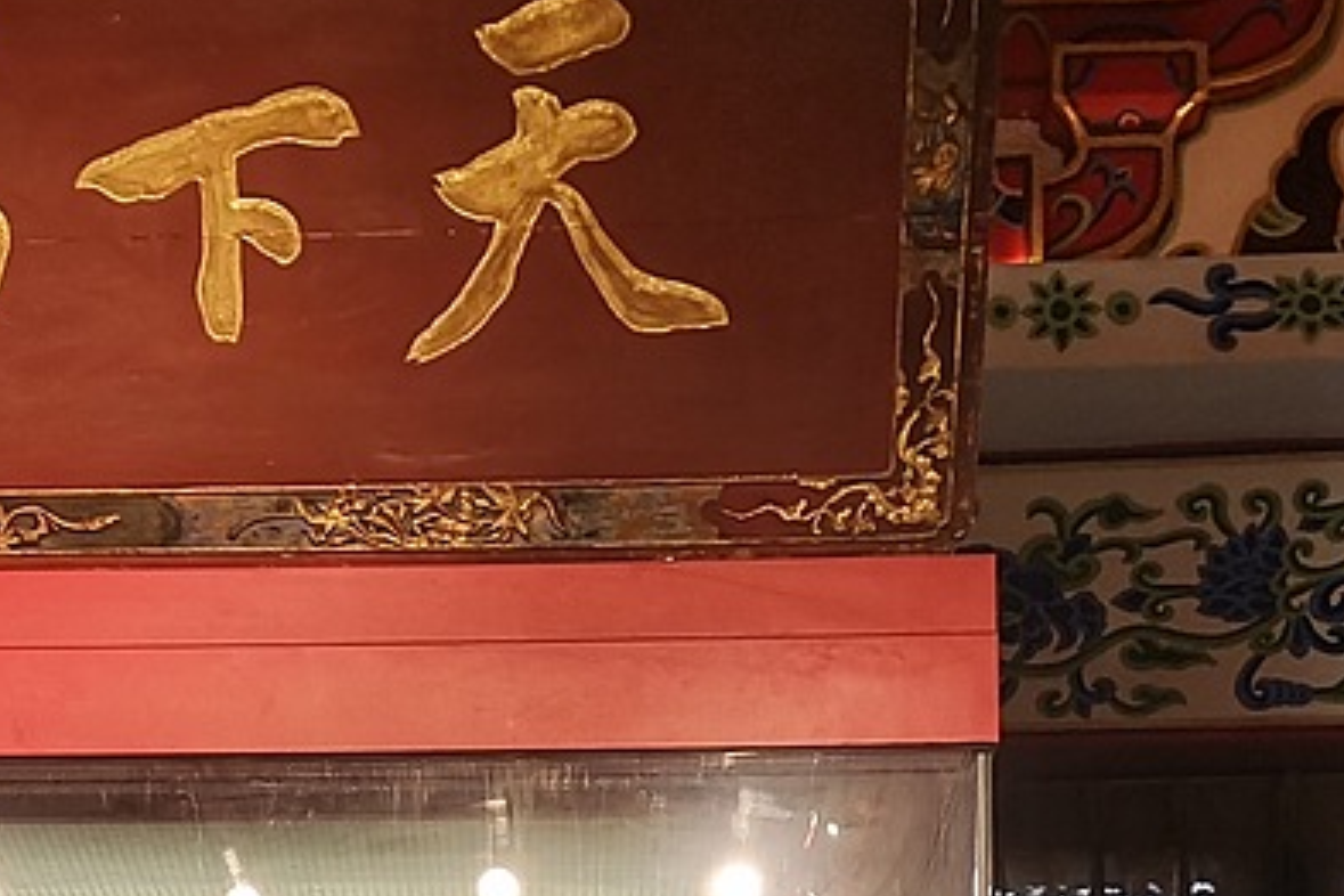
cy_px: 1590
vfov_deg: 13.9
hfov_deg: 22.9
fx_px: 3285
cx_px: 339
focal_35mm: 88
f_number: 1.8
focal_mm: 5.5
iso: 64
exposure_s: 1/99.9
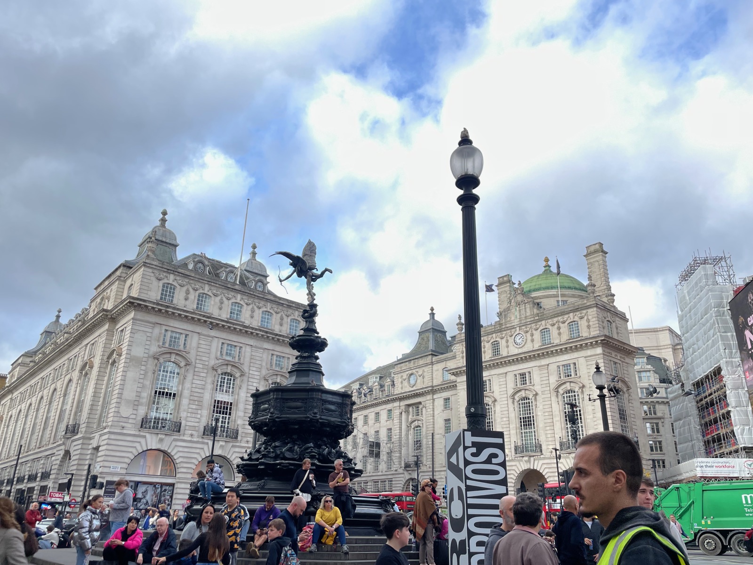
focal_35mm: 26
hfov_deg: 67.3
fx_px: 566
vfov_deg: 53.1
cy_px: 282
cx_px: 376
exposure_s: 1/1125
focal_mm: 4.2
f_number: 1.6
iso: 32
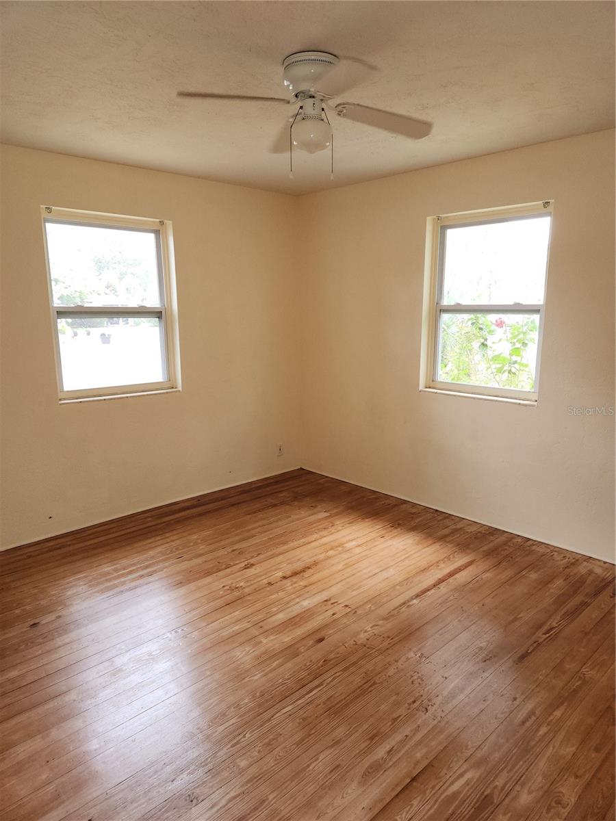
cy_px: 410
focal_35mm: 23
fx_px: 546
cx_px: 308
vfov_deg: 73.9
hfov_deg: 58.9
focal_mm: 5.4
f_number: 1.8
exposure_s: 1/60
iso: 125
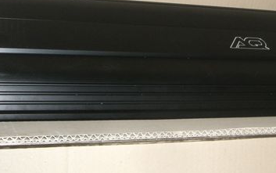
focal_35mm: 73
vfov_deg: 17.8
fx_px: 549
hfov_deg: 27.3
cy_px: 40
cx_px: 242
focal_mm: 6.2
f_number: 2.7
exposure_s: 1/60
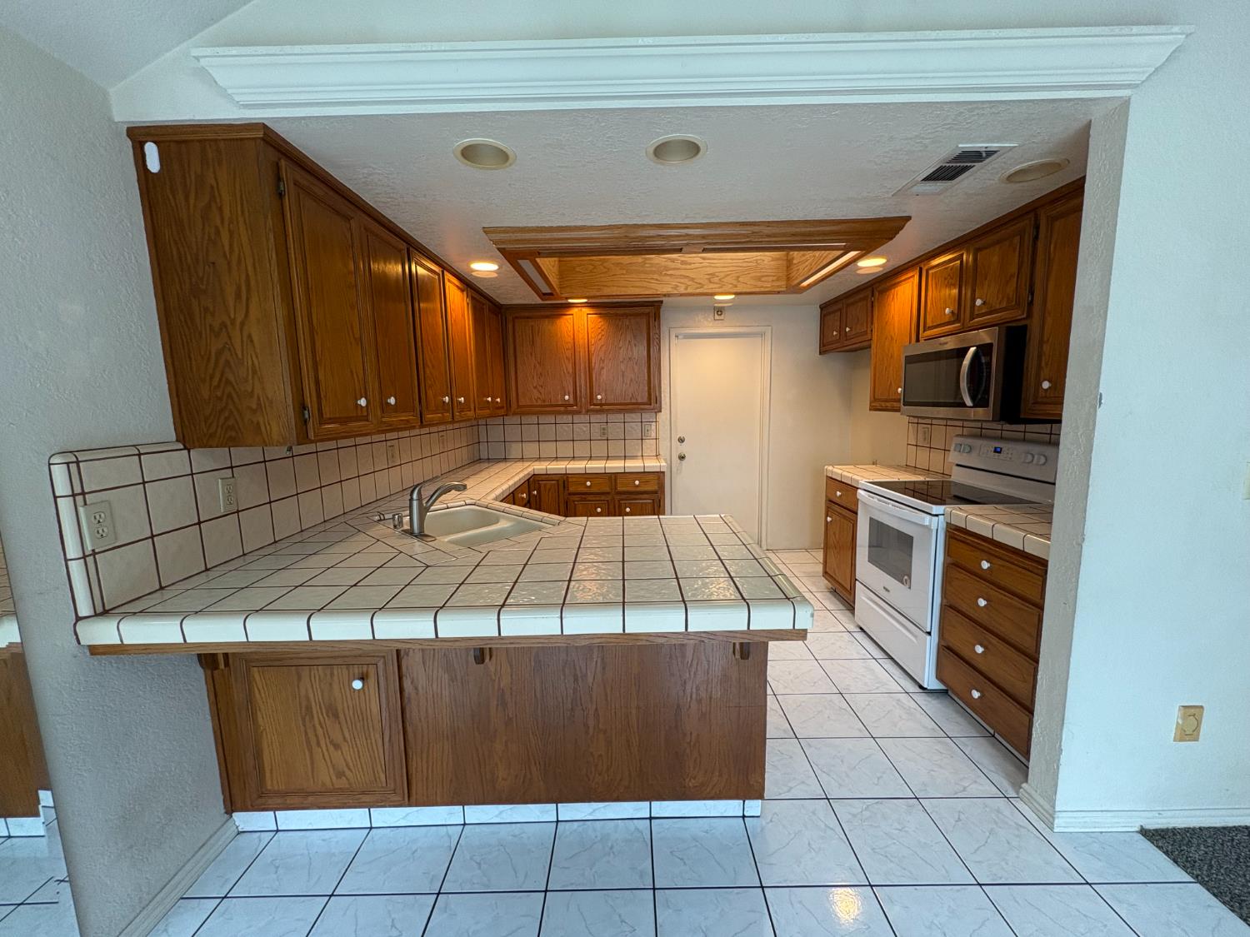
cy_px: 468
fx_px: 506
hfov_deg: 102.1
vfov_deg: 85.7
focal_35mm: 14
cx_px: 625
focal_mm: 2.22
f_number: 2.2
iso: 125
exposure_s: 1/60
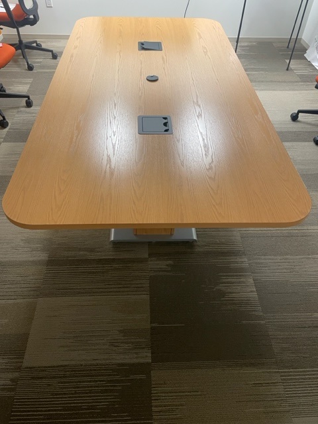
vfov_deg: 67.3
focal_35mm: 26
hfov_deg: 53.1
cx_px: 159
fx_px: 318
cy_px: 212
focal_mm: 4.2
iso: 200
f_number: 1.6
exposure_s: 1/60
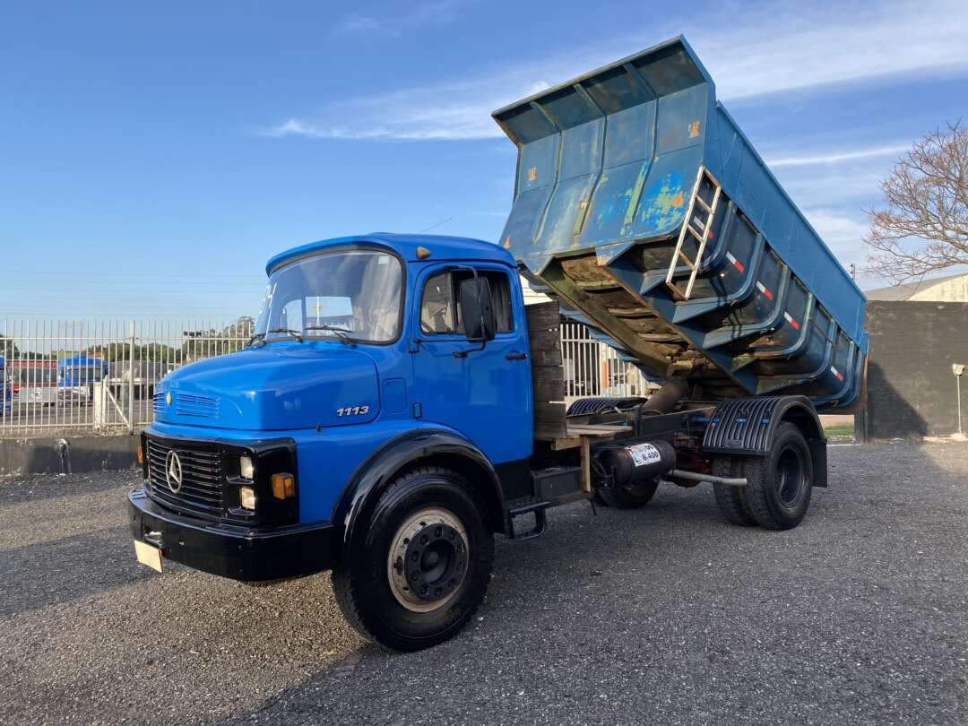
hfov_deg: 67.3
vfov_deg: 53.1
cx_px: 484
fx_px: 727
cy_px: 363
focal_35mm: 26
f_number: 1.8
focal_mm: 4.25
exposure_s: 1/719
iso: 32
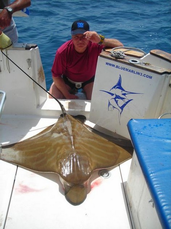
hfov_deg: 37.7
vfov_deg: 49.0
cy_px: 114
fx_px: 250
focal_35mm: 38
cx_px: 86
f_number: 6.4
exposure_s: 1/203
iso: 50
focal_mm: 6.3
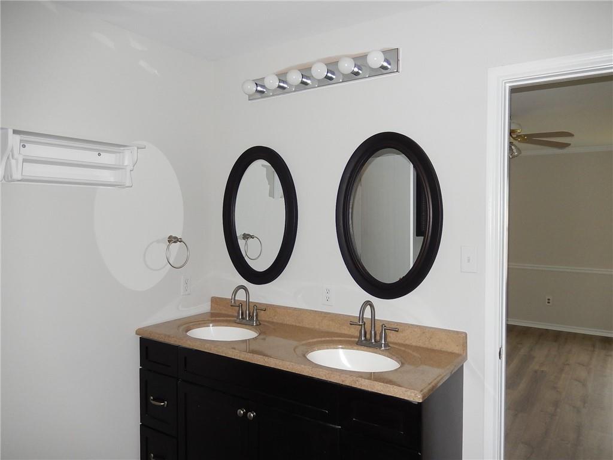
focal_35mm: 25
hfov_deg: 69.4
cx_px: 306
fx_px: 443
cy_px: 230
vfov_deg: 54.9
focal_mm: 4.5
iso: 200
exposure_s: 1/30
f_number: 3.4
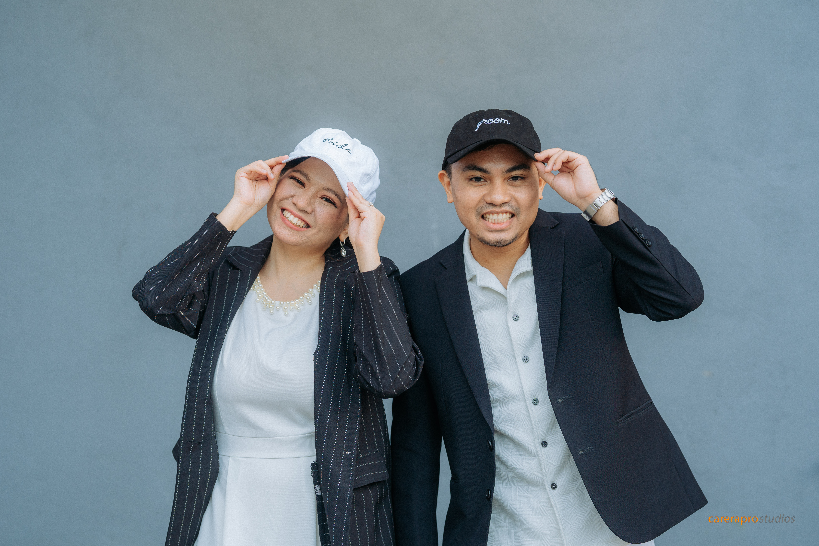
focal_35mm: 105
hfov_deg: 19.5
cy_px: 273
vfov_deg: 13.0
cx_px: 410
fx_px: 2389
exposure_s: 1/160
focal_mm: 105
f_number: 2.8
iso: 320
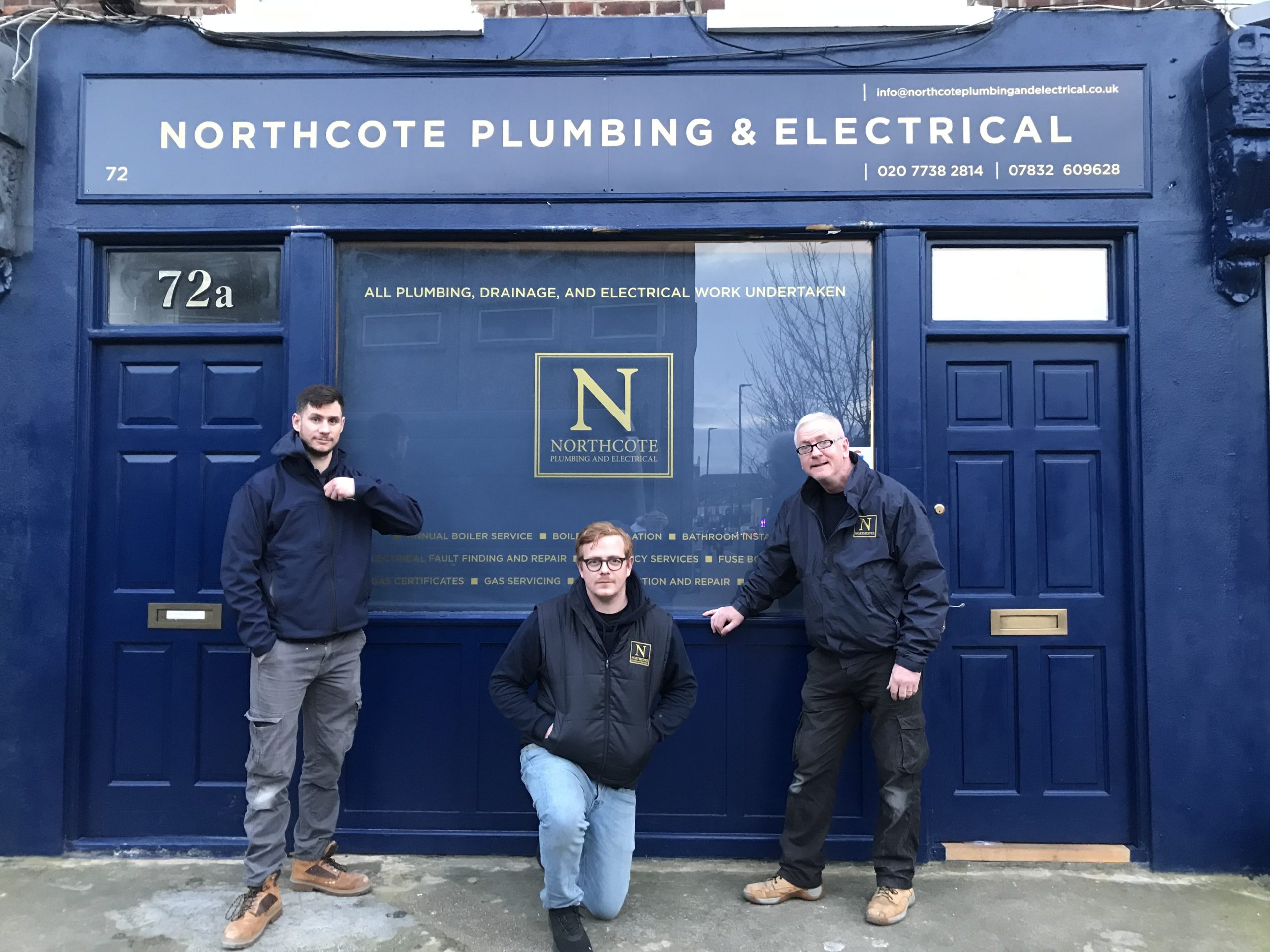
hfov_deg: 63.4
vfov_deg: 49.7
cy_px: 476
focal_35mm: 28
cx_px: 635
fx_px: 1027
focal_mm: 3.99
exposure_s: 1/17
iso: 100
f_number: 1.8
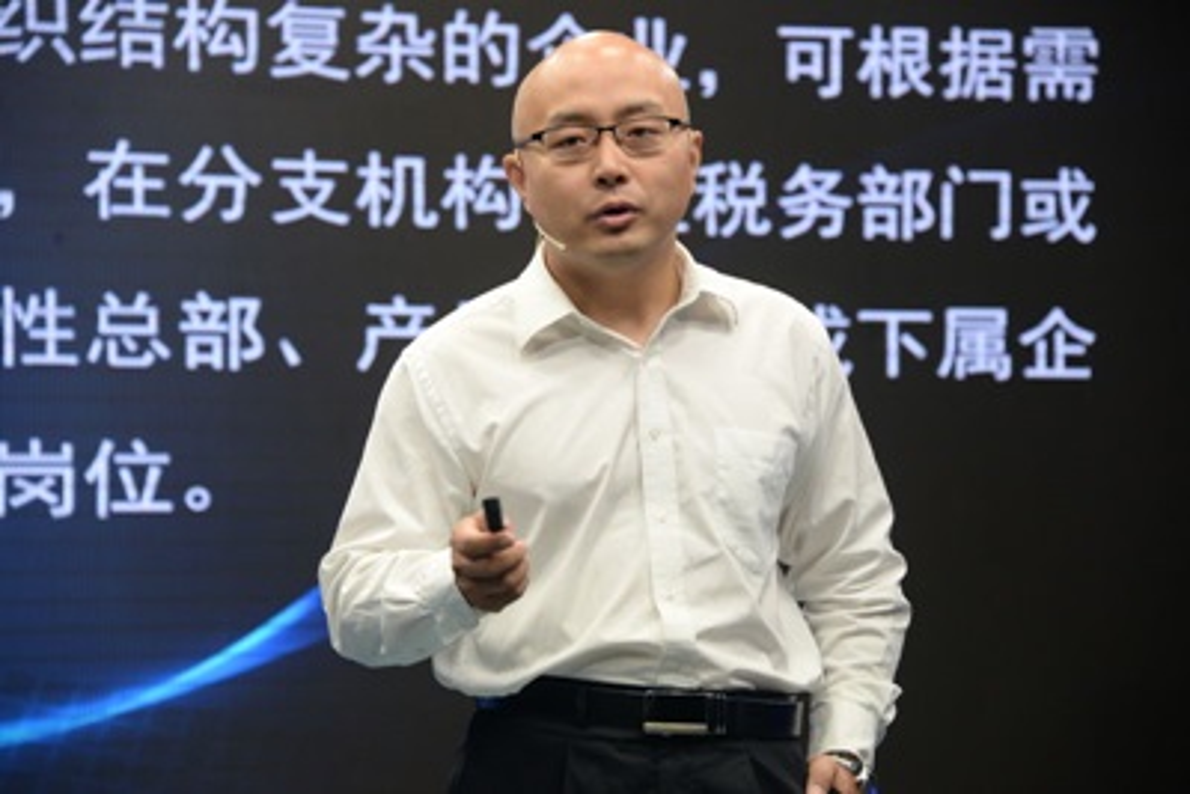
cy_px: 397
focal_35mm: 150
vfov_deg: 9.2
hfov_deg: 13.7
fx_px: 4960
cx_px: 595
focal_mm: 150
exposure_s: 1/125
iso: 1600
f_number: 6.3
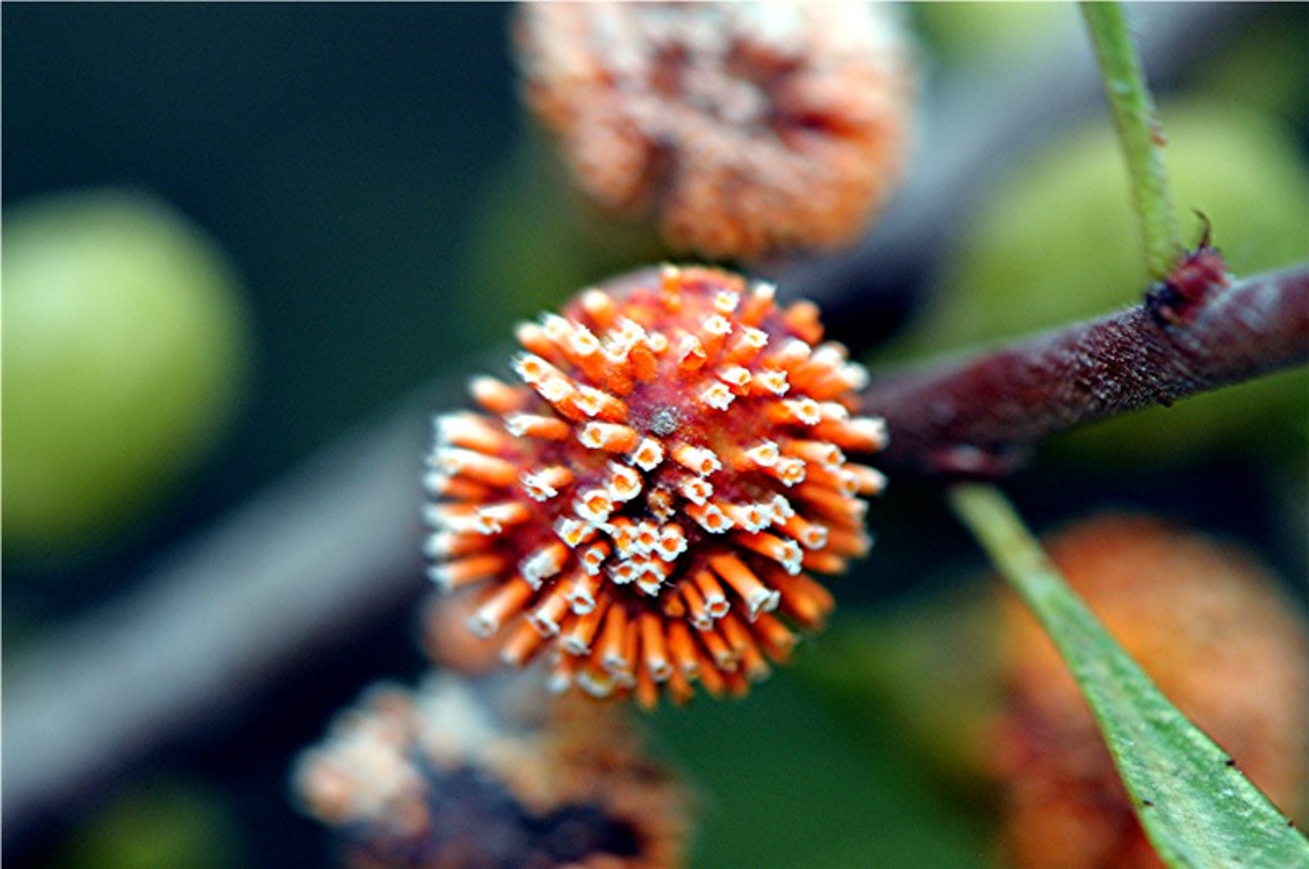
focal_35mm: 158
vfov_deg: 8.7
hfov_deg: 13.1
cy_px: 434
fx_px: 5719
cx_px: 654
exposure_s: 1/60
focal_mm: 105
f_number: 10
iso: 200
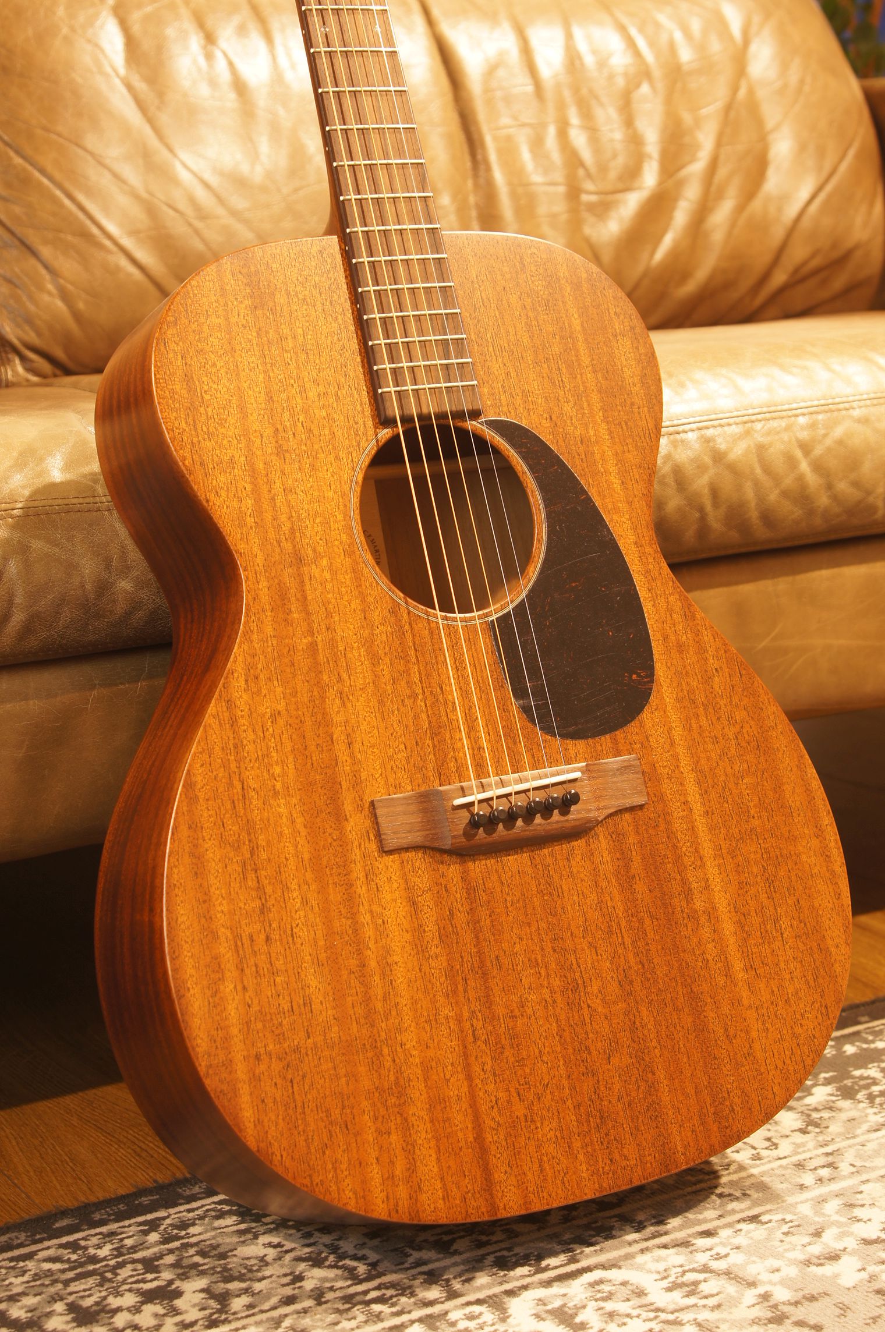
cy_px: 666
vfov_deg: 33.4
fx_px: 2218
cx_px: 442
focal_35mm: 60
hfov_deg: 22.6
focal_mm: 40
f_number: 6.3
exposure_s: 1/5
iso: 100
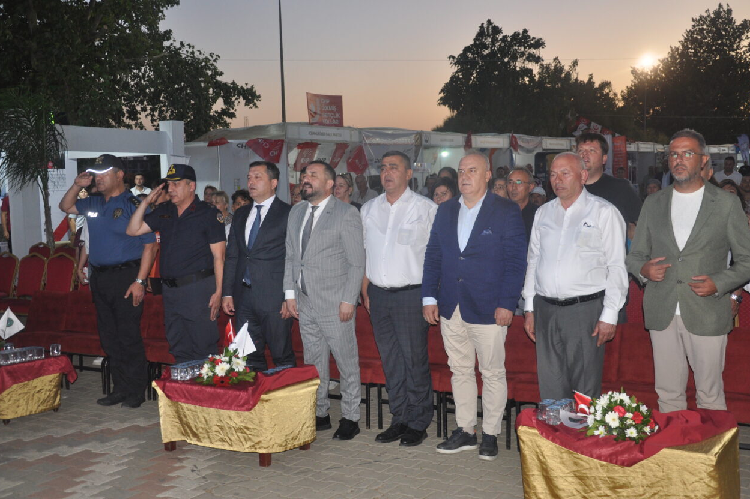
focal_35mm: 43
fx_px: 896
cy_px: 250
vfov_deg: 31.2
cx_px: 378
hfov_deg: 45.4
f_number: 4
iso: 640
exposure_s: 1/60
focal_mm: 28
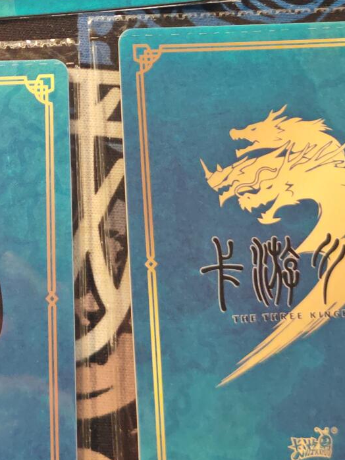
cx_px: 84
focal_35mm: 67
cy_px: 28
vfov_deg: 27.7
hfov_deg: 21.7
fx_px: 891
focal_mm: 5.4
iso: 500
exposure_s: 1/100
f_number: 1.6
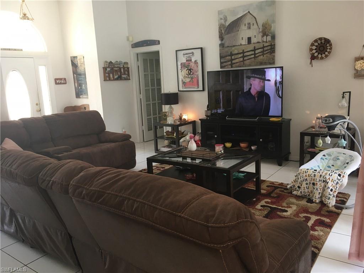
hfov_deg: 61.7
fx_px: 305
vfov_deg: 48.2
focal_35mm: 29
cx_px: 182
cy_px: 136
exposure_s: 1/30
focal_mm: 4.15
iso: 80
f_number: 2.2
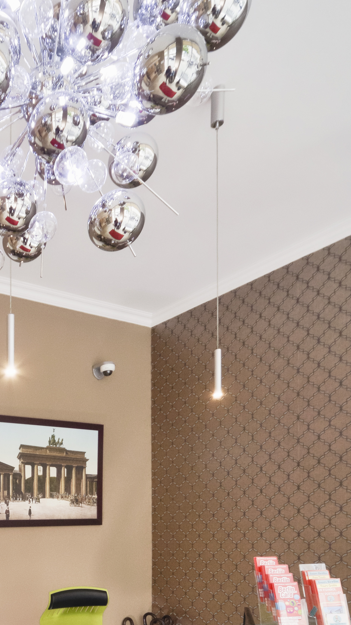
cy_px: 486
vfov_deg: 60.0
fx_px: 496
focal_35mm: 30
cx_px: -66
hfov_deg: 32.5
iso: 640
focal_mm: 13
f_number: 8
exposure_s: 1/40
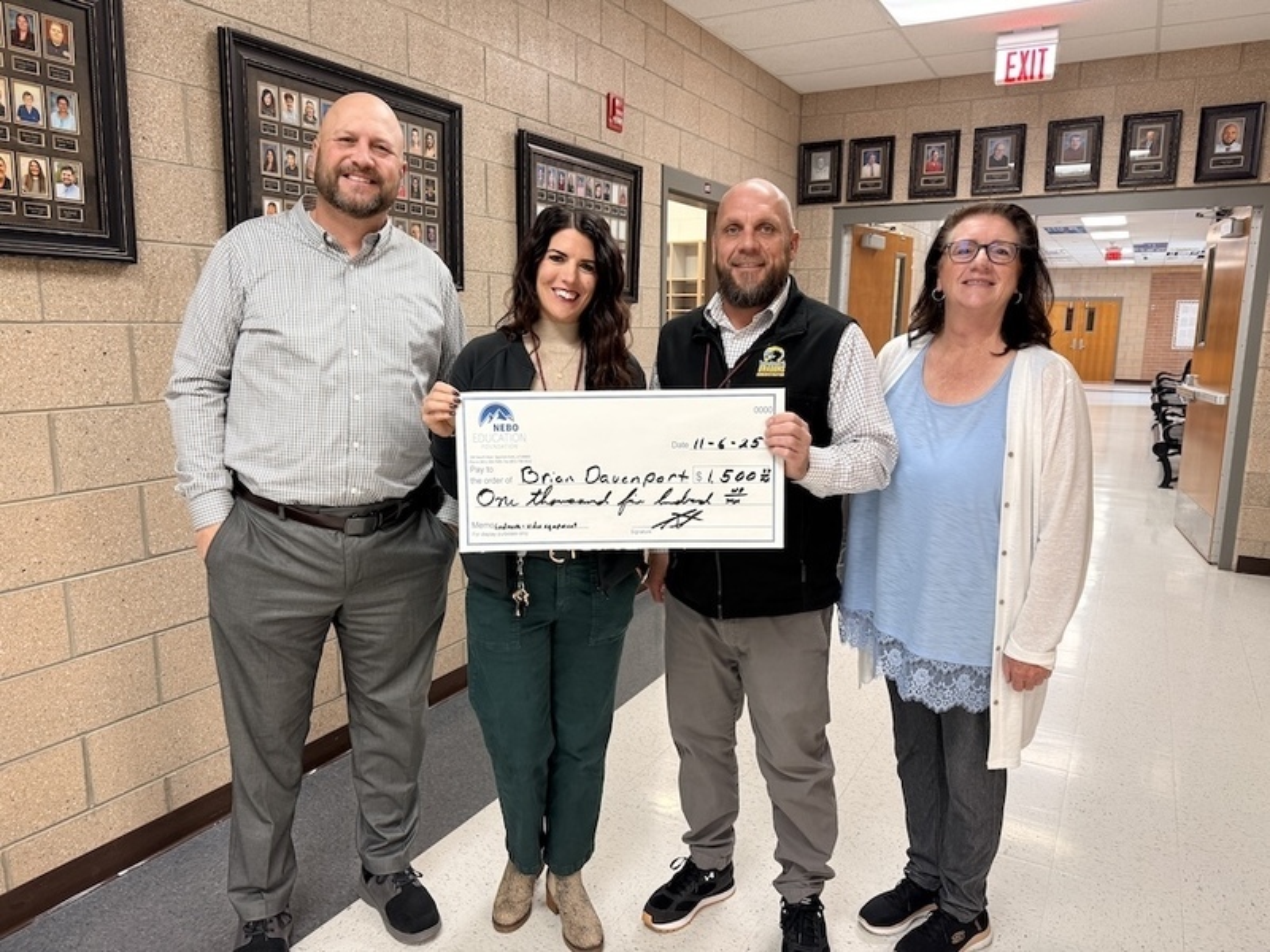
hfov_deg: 71.6
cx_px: 635
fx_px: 881
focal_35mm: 24
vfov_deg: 56.8
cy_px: 476
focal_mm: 6.76
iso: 200
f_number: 1.78
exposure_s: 1/60
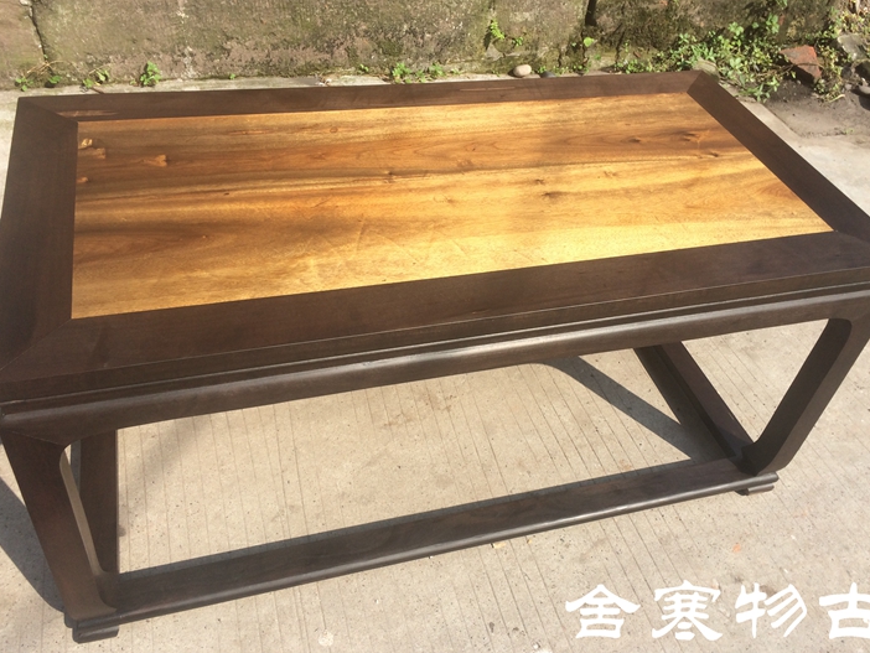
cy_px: 322
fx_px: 779
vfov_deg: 45.5
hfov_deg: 58.3
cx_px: 446
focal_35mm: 31
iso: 32
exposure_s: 1/1140
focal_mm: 4.15
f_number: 2.2
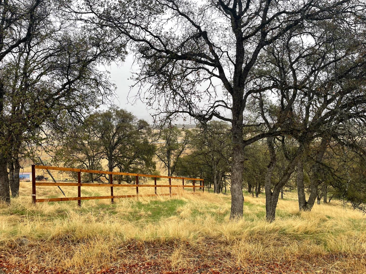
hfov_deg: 69.4
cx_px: 183
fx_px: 264
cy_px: 137
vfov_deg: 54.9
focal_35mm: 25
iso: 32
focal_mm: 5.1
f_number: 1.6
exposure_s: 1/226
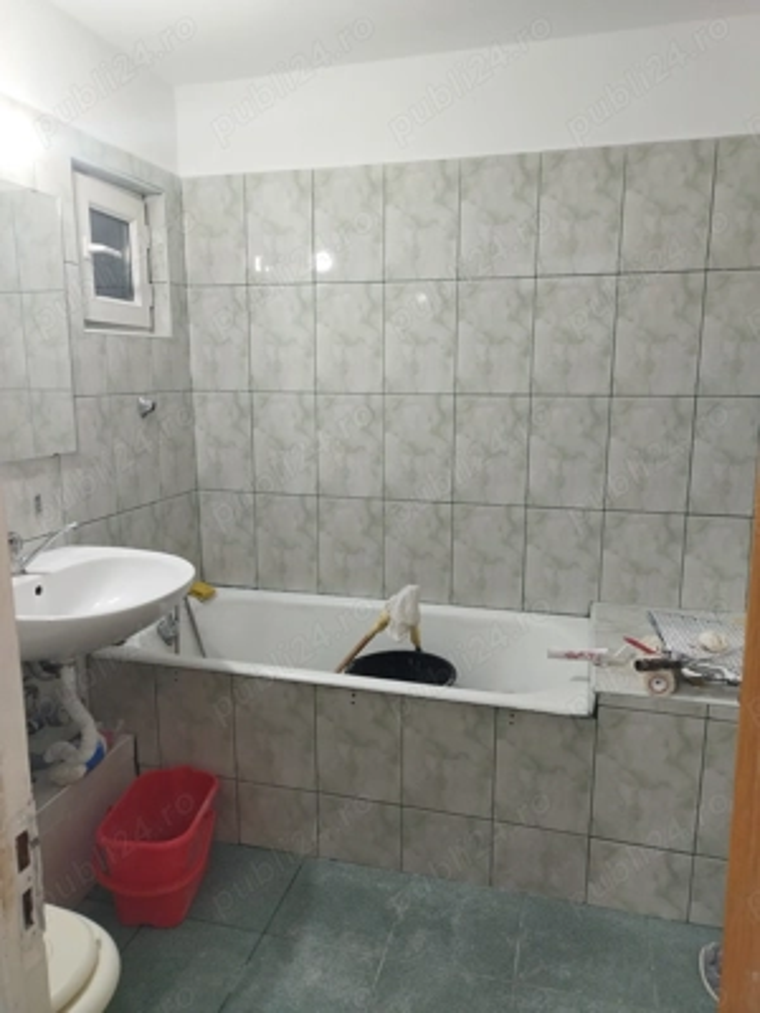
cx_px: 380
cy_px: 506
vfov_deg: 65.3
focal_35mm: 27
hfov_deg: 51.4
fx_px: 790
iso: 73
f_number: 1.79
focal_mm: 4.7
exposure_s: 1/40
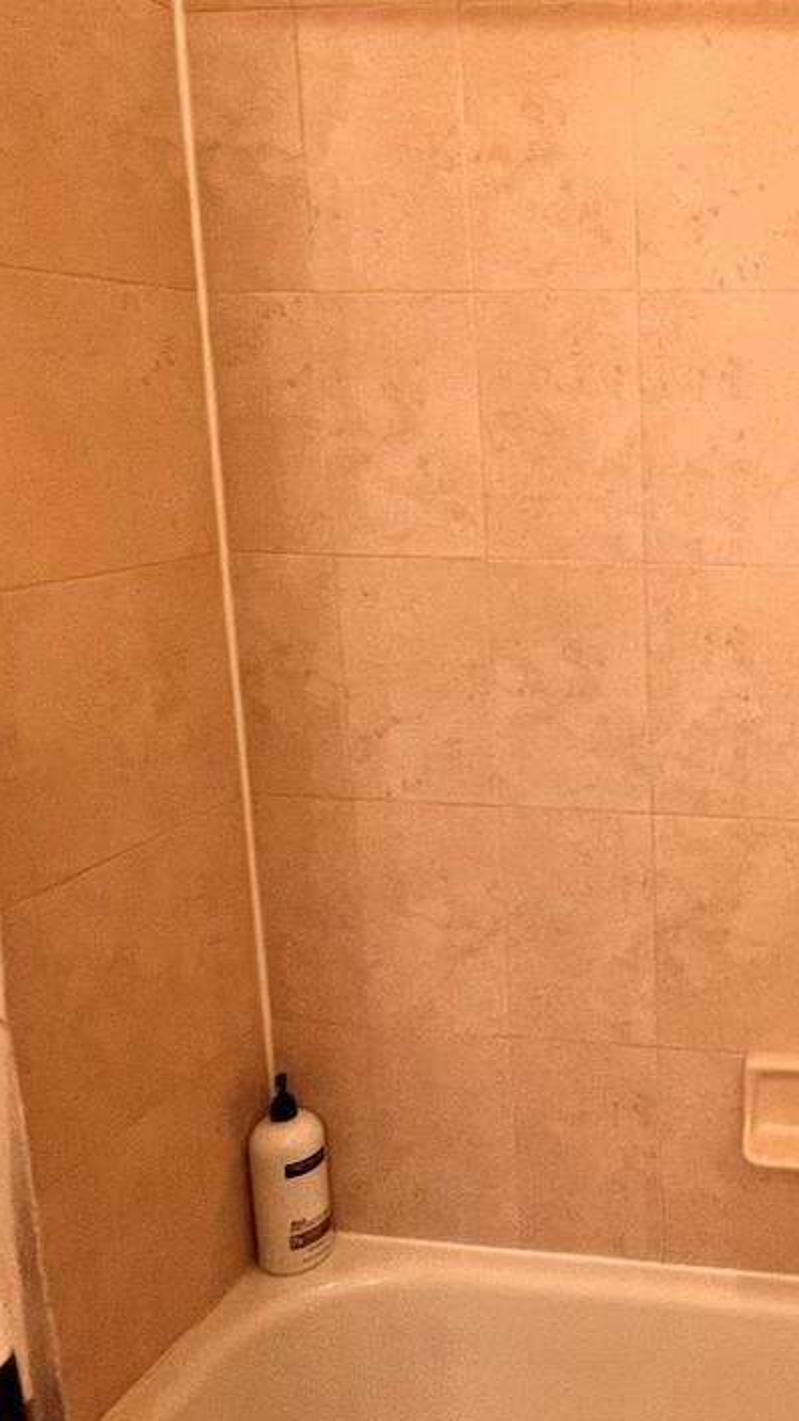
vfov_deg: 60.9
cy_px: 642
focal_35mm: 32
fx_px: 1206
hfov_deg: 32.0
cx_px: 897
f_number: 1.8
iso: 200
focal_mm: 1.57
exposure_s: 1/60
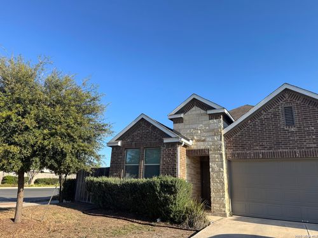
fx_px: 220
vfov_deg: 56.8
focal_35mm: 24
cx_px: 159
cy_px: 119
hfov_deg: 71.6
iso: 80
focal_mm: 6.76
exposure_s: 1/2415
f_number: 1.78
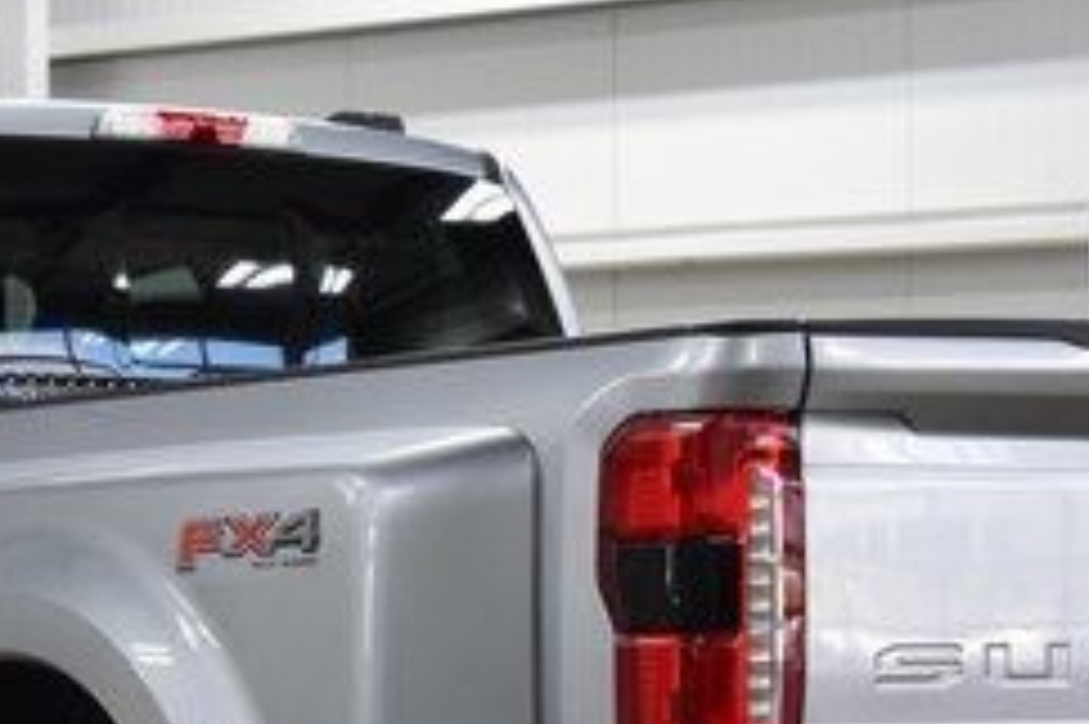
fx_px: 4081
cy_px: 744
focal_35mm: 135
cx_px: 450
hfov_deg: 15.2
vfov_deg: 10.1
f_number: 7.1
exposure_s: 1/60
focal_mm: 34
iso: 1600
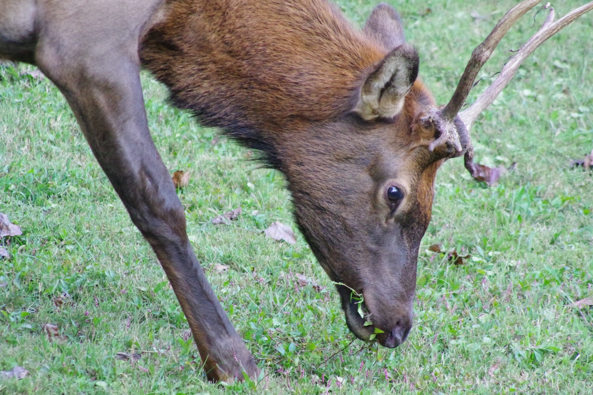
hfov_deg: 3.6
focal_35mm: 577
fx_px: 9502
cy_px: 195
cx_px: 300
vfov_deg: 2.4
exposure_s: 1/400
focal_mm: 364
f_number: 8
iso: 10000
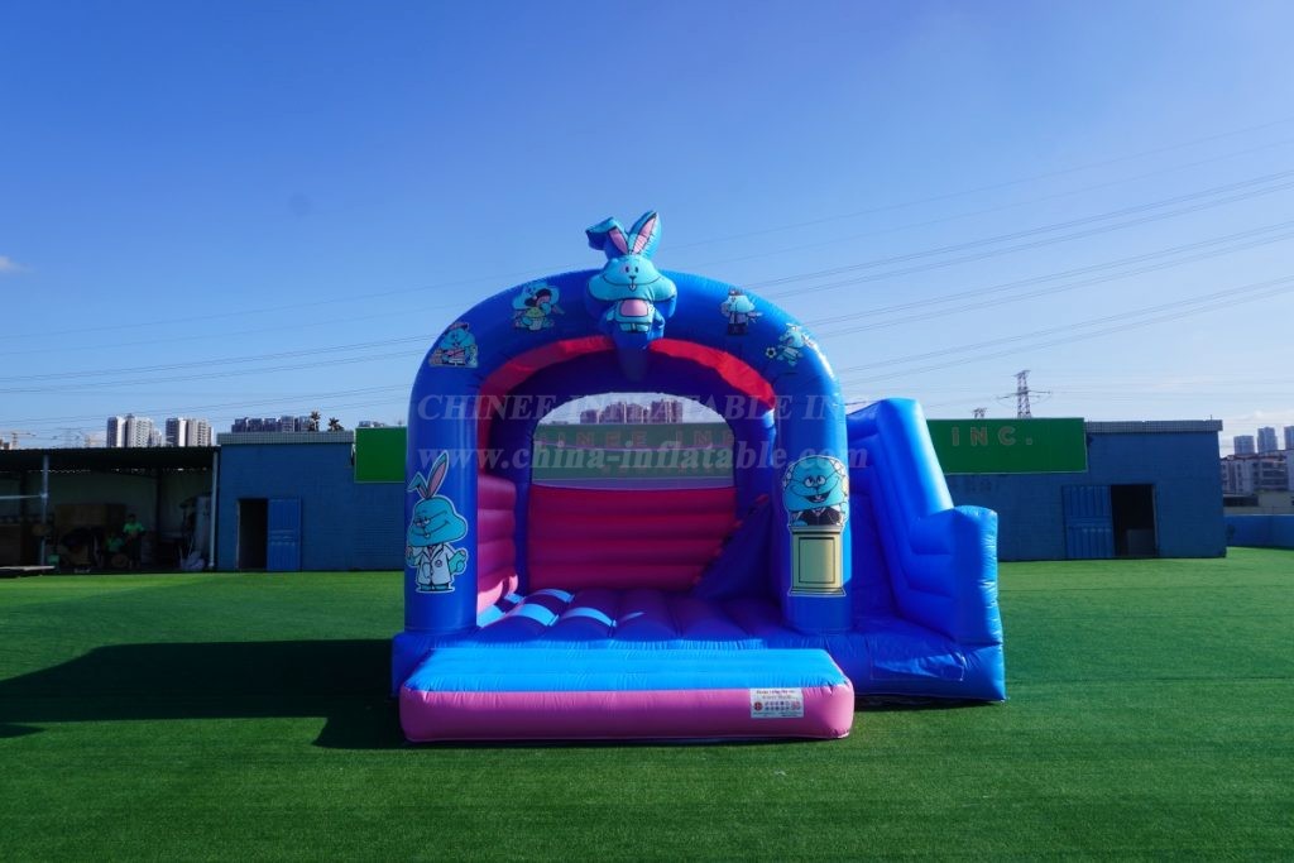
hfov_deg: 73.7
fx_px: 863
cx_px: 647
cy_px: 432
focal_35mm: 24
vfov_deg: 53.1
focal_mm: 16
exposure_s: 1/160
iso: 100
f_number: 10
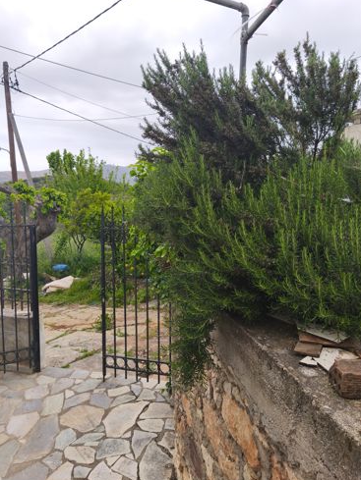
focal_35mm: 25
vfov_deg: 69.4
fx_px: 347
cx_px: 194
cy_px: 236
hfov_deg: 54.8
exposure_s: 1/329
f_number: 1.7
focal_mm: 5.35
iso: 80
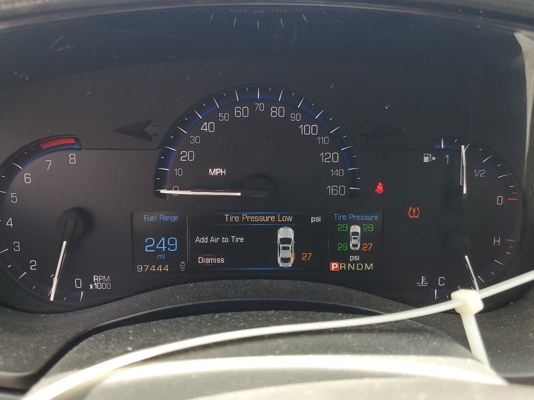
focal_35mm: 31
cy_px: 186
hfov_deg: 58.4
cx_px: 266
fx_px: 478
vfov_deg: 45.4
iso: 50
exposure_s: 1/143
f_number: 1.5
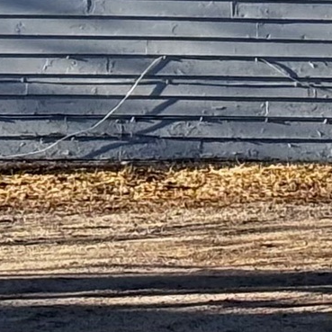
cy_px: -630
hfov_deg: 4.6
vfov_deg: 4.4
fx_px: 4156
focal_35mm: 383
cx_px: 277
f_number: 1.6
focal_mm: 5.96
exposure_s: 1/865
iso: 32
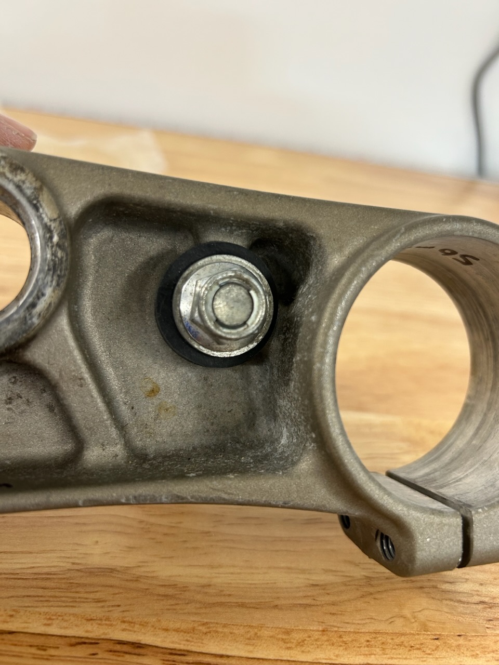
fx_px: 500
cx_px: 250
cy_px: 332
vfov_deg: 67.3
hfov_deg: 53.1
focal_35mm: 26
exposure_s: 1/60
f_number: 1.5
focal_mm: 5.7
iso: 100
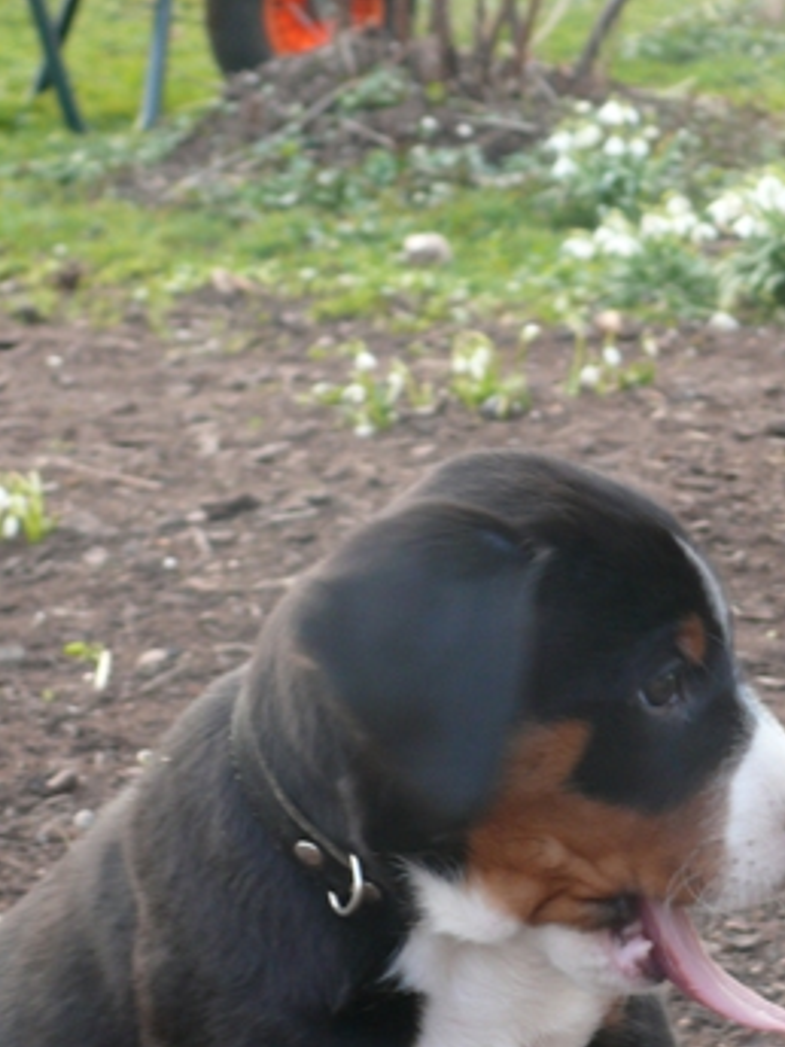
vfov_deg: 18.3
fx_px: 3205
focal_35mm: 106
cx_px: 382
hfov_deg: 14.0
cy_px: 880
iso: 100
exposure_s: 1/40
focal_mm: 12.2
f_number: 3.2
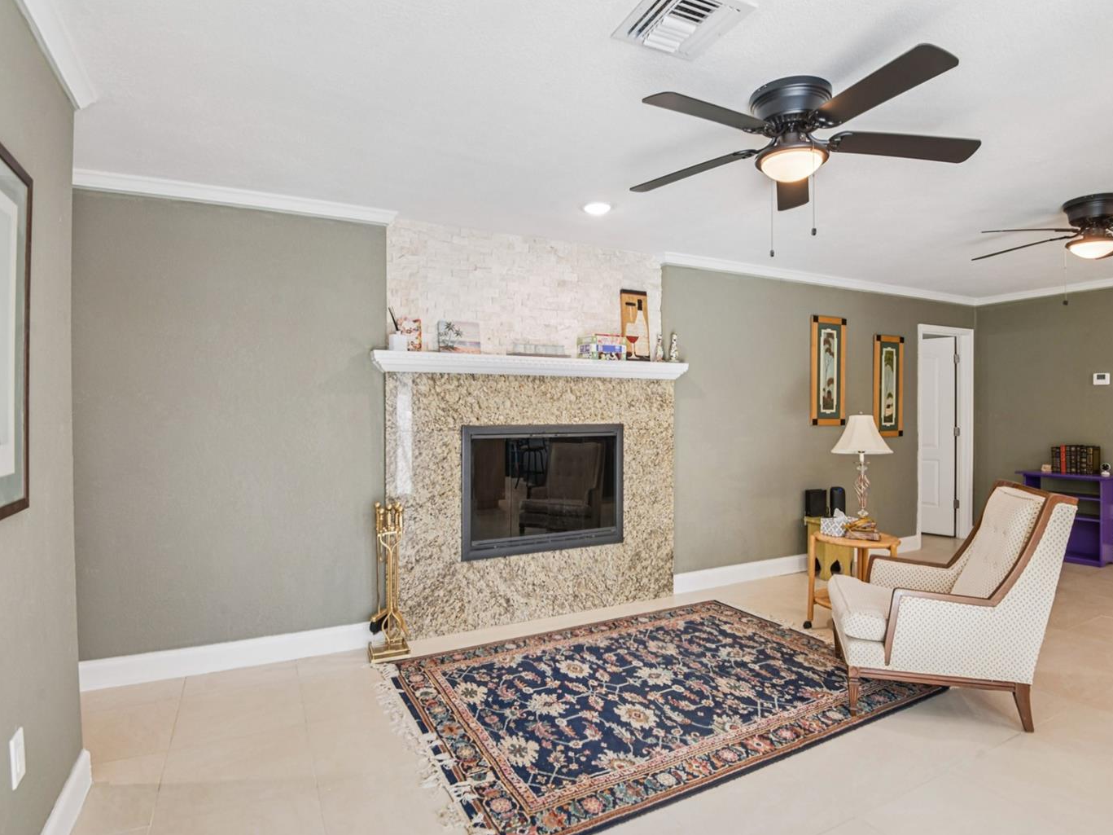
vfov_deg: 71.6
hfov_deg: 87.7
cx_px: 585
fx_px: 579
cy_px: 427
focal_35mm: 18
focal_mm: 16
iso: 400
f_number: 8
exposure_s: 1/20
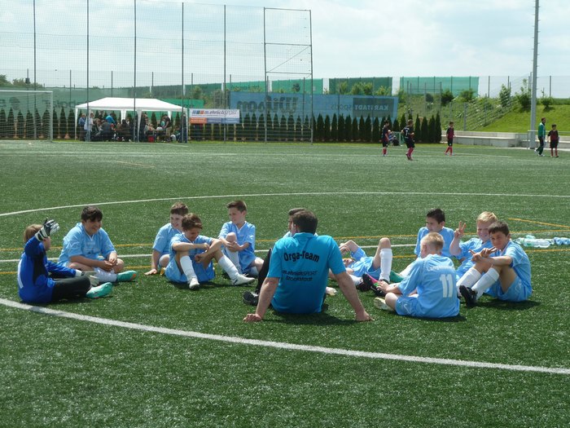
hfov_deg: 25.0
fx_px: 1284
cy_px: 214
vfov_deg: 18.9
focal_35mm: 78
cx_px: 285
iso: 80
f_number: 4.2
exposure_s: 1/500
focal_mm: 12.8
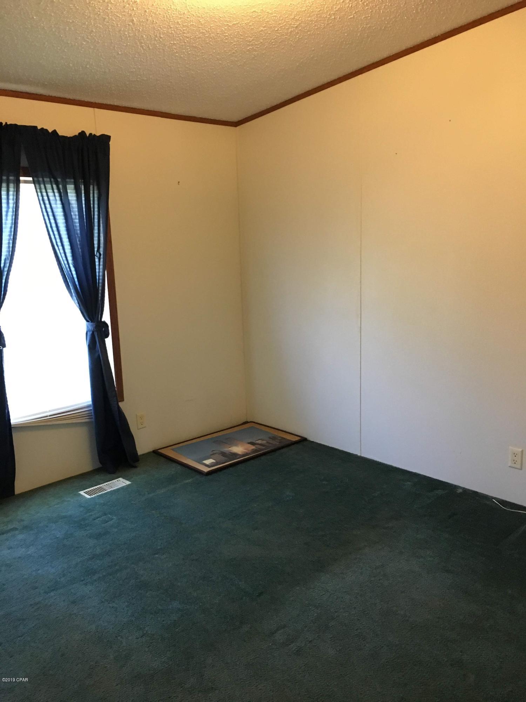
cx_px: 263
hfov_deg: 48.2
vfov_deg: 61.7
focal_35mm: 29
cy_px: 351
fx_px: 588
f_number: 2.2
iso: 250
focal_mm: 4.15
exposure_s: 1/30
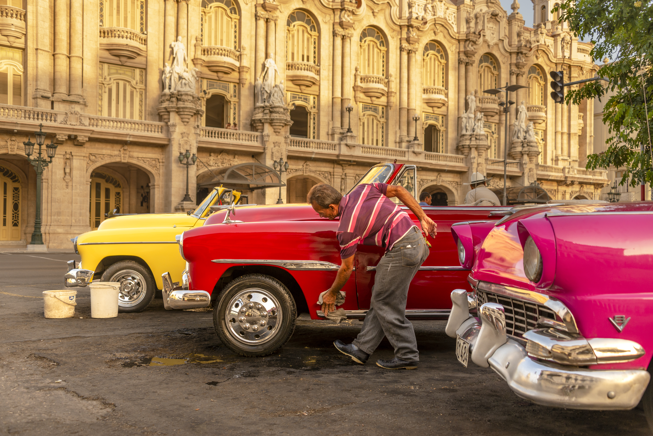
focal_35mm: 36
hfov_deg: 53.1
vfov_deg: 36.9
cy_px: 218
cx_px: 326
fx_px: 653
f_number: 4.5
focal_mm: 36
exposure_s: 1/250
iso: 250
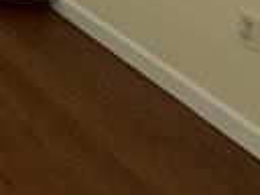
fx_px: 608
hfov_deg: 11.5
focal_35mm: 81
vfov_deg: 13.3
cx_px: -520
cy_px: -278
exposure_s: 1/120
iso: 100
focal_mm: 1.57
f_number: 1.8
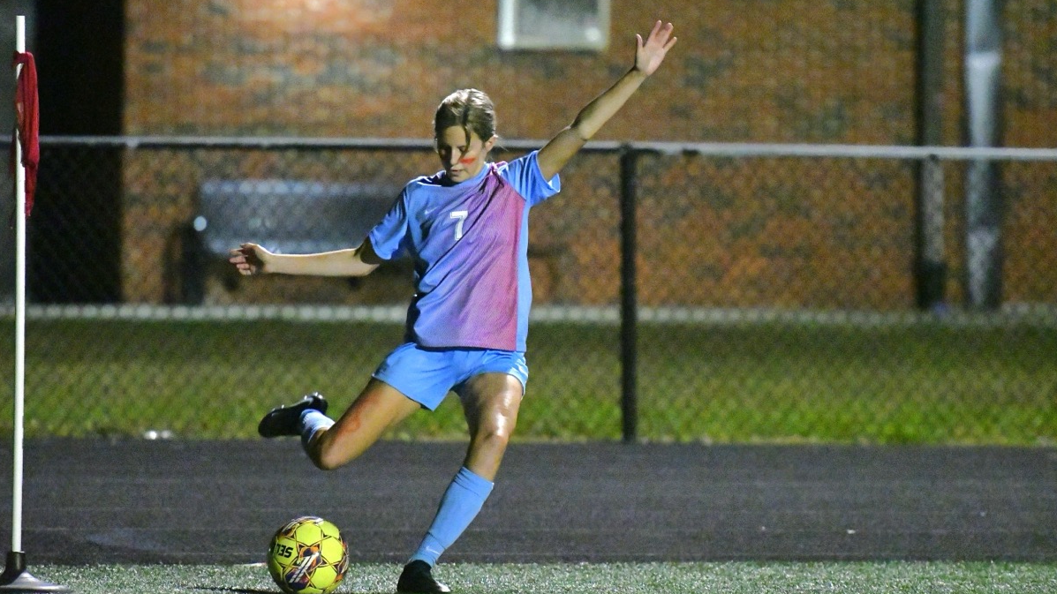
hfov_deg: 6.9
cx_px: 528
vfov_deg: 3.9
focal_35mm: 315
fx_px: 8828
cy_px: 300
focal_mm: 200
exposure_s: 1/1250
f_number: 2.8
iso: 12800
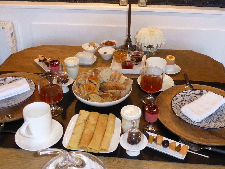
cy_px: 84
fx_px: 266
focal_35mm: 41
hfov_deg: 45.8
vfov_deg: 35.1
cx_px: 112
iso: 800
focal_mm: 7.4
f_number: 3.9
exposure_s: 1/60
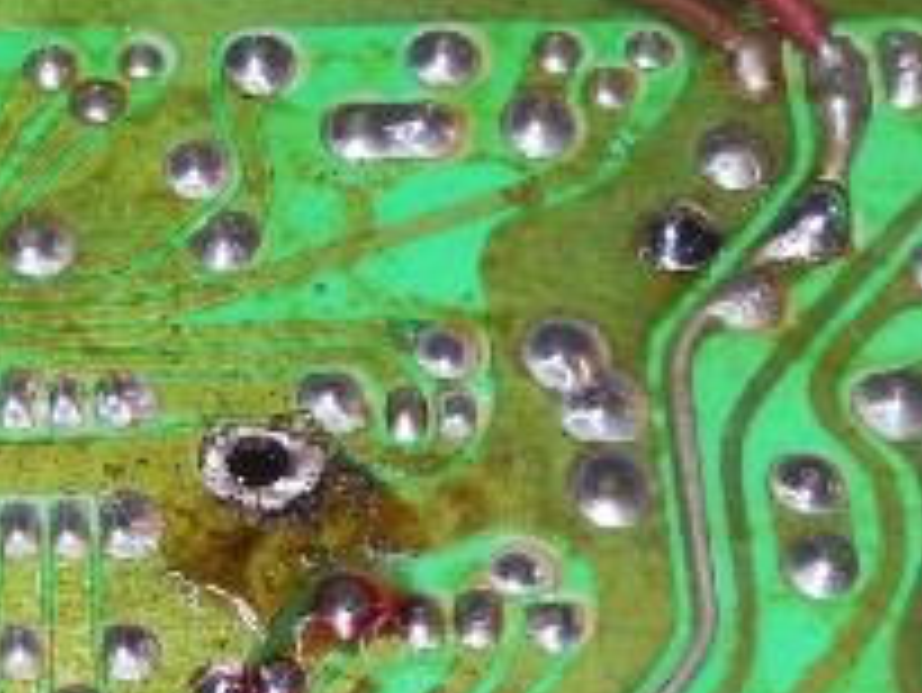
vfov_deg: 17.8
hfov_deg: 22.6
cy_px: 428
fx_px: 2212
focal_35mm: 83
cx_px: -13
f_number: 7.2
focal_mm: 6.8
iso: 125
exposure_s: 1/60
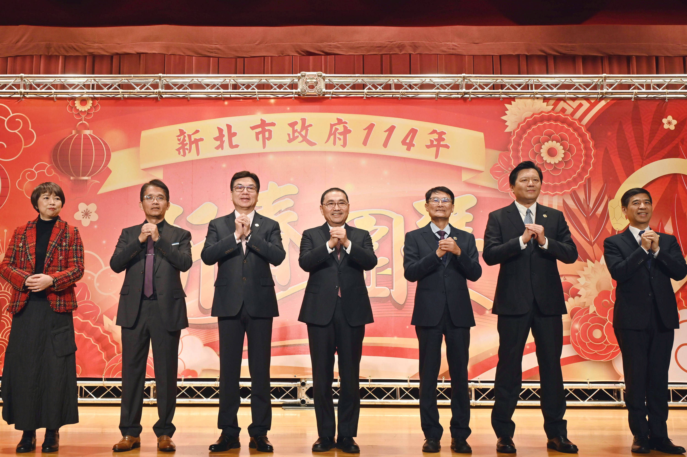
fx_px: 639
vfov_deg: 39.4
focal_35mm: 34
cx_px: 344
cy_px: 228
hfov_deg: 56.5
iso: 560
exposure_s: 1/125
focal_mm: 33.5
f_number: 5.6
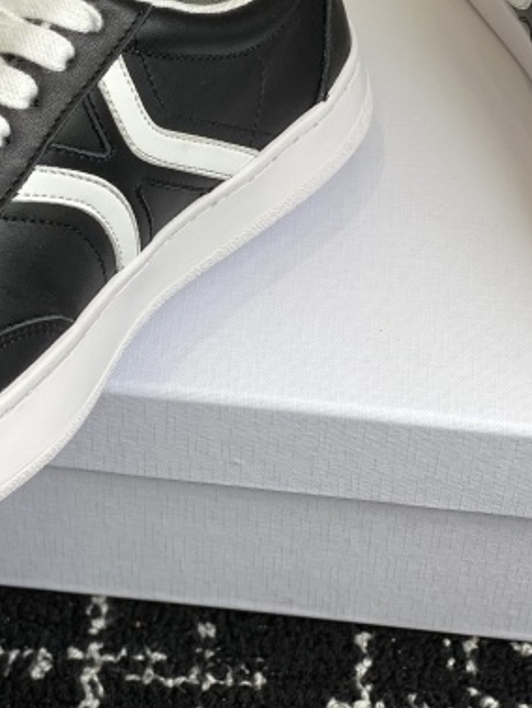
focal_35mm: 110
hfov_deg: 13.4
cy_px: -30
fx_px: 2252
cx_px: 144
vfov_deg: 17.4
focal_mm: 6
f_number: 2
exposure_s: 1/227
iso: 20
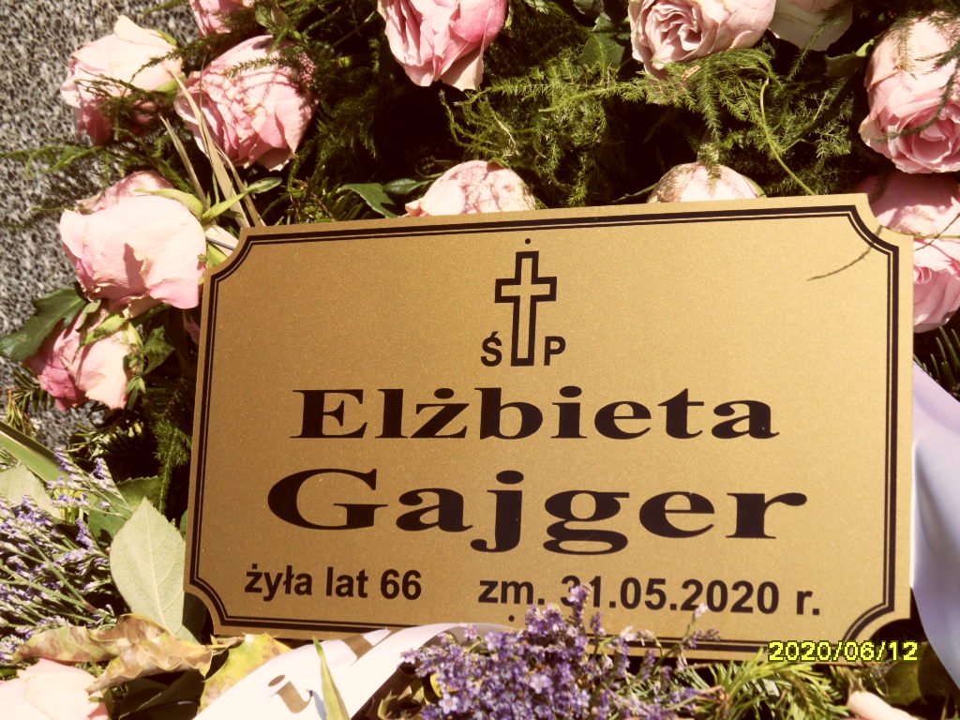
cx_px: 480
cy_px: 360
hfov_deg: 32.2
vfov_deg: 24.4
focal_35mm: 60
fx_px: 1664
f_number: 4
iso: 80
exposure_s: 1/750
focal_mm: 10.3
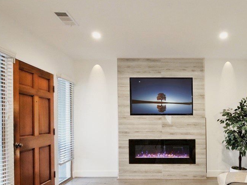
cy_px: 122
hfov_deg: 67.5
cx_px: 164
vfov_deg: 53.9
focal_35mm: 25
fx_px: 178
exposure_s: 1/40
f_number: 7.1
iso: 2000
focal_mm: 8
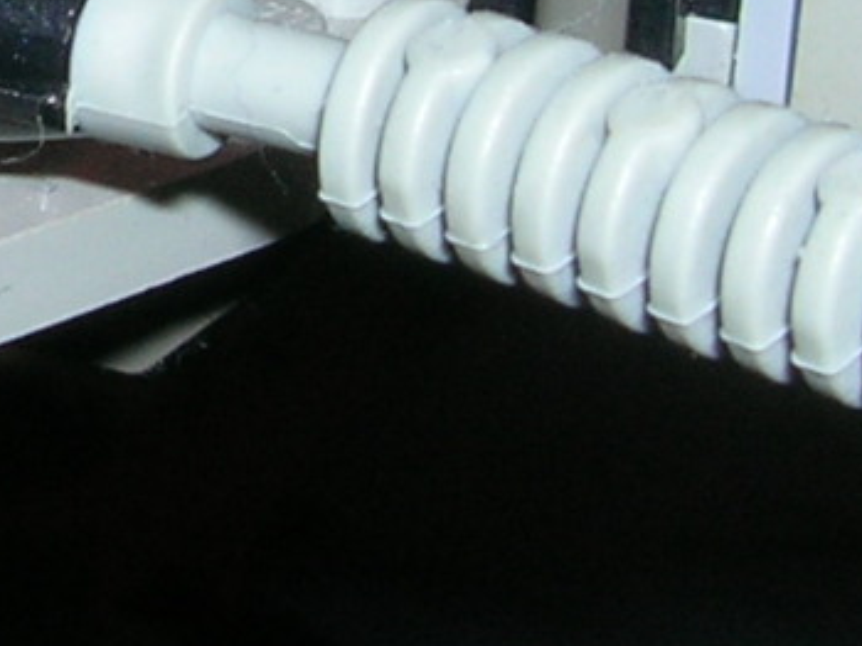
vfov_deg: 7.4
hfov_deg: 9.8
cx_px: -89
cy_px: -138
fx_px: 4952
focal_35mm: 199
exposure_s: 1/60.1
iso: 50
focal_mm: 5.7
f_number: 4.9
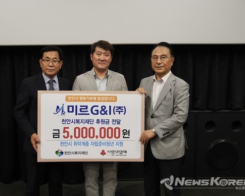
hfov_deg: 50.2
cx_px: 107
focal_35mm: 36
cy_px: 96
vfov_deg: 41.2
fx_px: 261
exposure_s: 1/100
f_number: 3.5
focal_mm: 31
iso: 6400
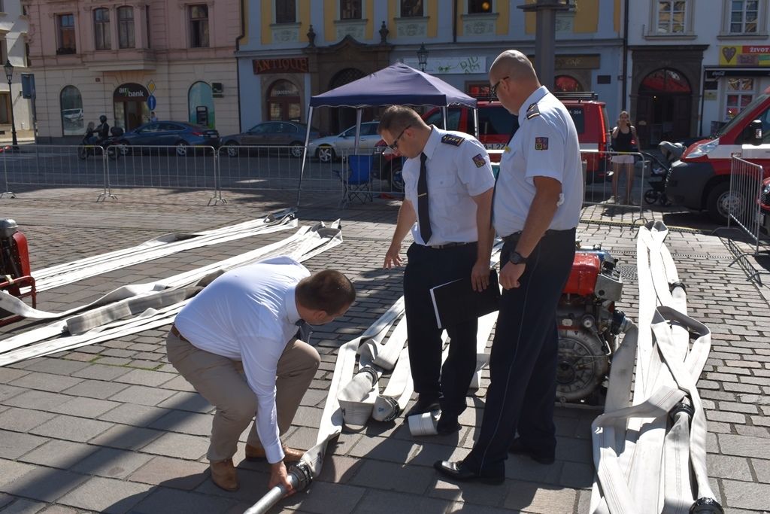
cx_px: 385
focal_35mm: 34
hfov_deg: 55.1
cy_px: 257
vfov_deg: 38.4
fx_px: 738
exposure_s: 1/200
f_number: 14
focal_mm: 23
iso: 100
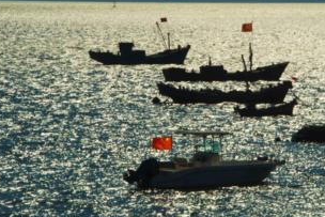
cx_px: 251
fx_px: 2827
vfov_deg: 4.4
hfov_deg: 6.6
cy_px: 79
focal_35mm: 313
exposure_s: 1/100
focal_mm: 190
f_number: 29
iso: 200
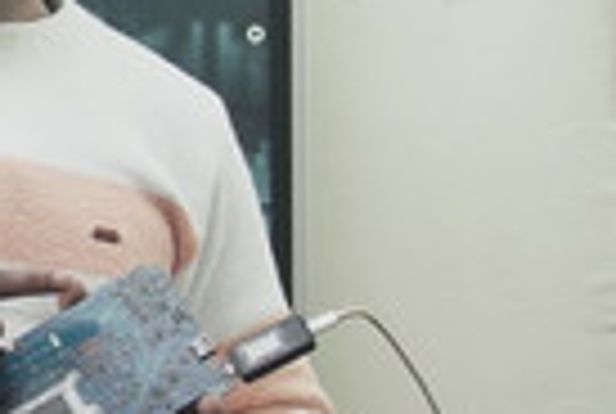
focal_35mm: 213
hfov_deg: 9.3
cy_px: -34
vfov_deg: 6.5
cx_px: -414
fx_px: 3649
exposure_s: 1/40
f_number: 6.3
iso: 400
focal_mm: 39
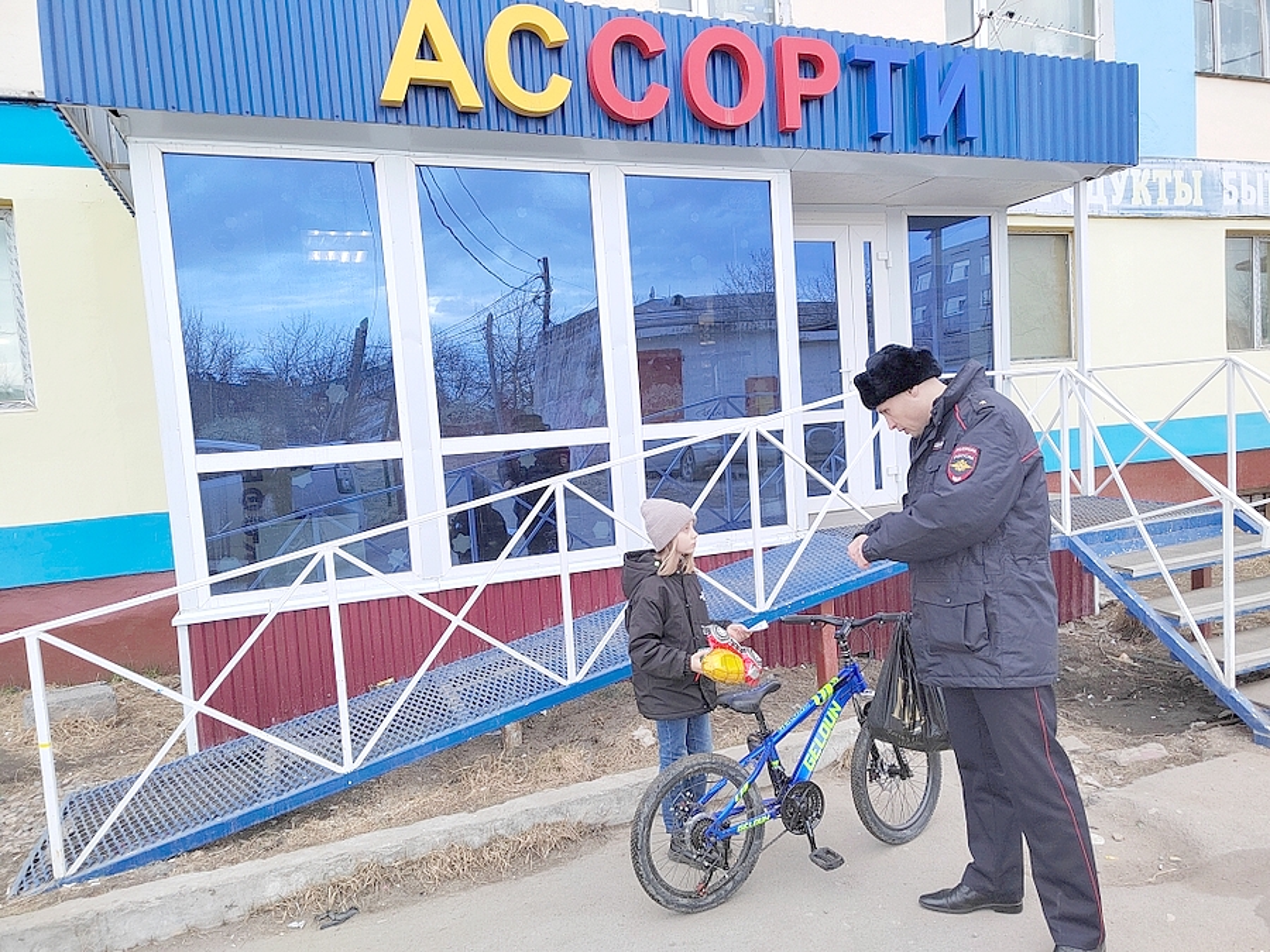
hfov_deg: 73.9
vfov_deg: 58.9
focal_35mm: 23
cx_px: 635
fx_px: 844
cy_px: 476
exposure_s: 1/120
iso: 825
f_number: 1.9
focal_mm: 5.52
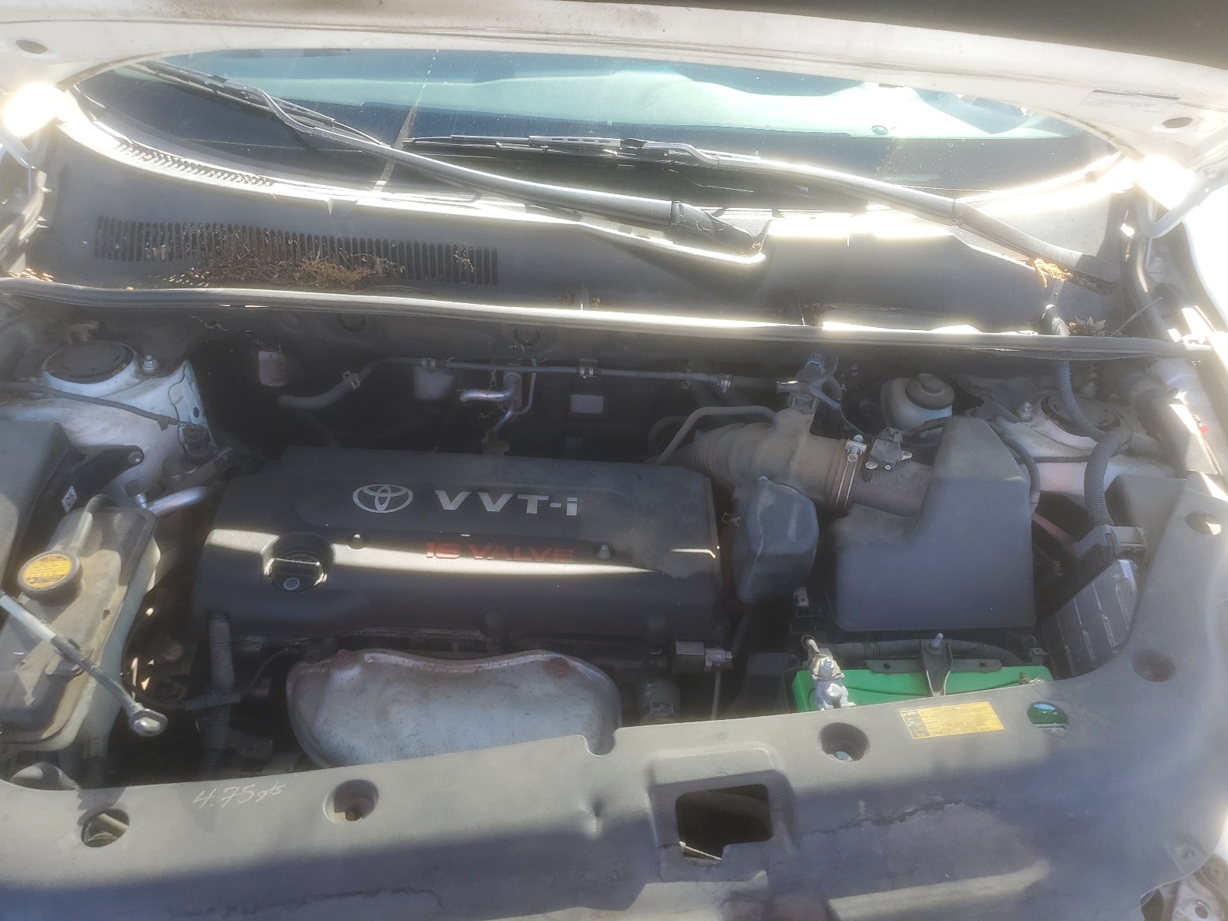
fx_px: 922
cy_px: 460
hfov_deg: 67.3
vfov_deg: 53.1
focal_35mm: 26
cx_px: 614
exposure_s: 1/323
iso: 50
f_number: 1.5
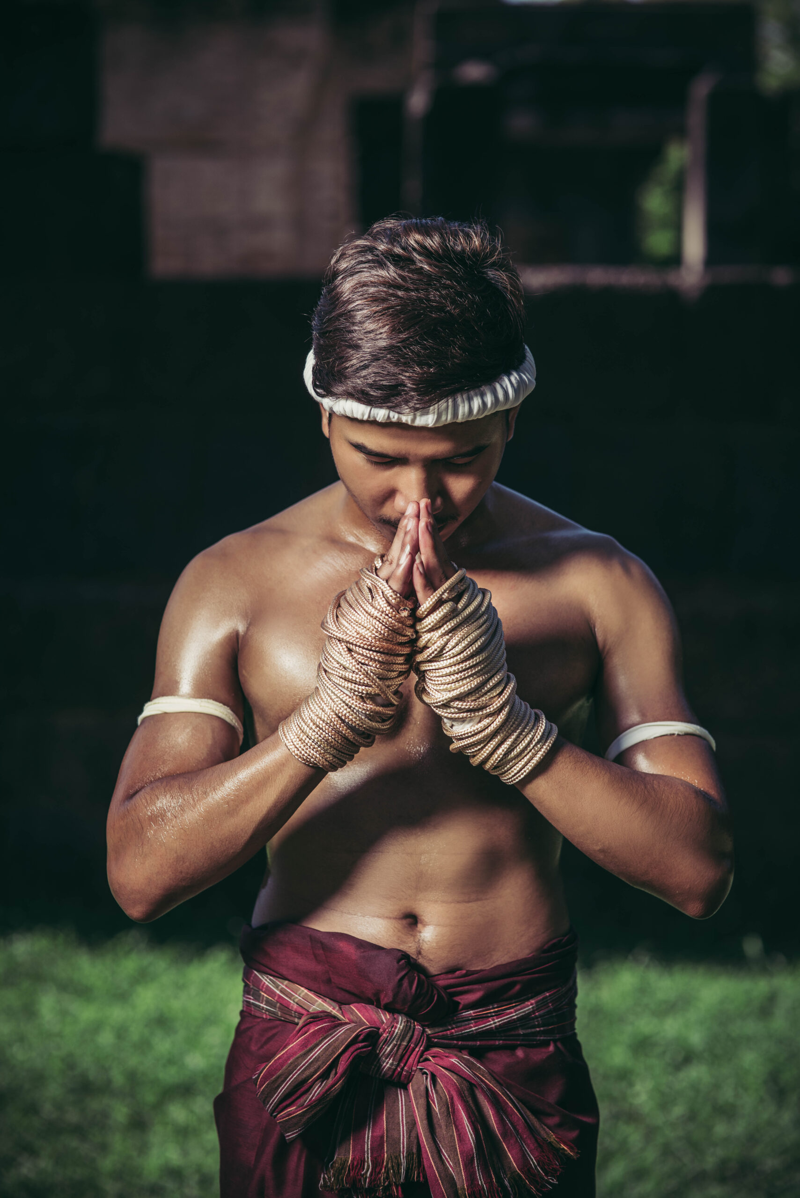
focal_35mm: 85
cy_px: 599
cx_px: 400
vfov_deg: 23.9
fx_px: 2830
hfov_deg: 16.1
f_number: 2.8
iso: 100
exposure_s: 1/1000
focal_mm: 85
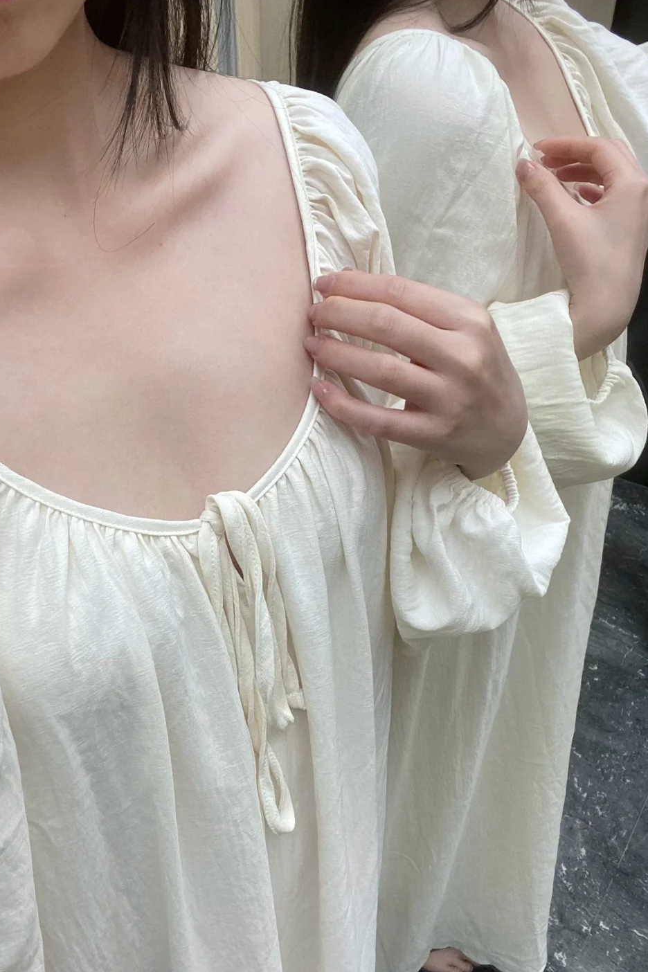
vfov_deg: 58.7
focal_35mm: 32
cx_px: 285
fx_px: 864
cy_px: 496
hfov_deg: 41.0
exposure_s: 1/100
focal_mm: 2.71
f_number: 2.2
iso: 64
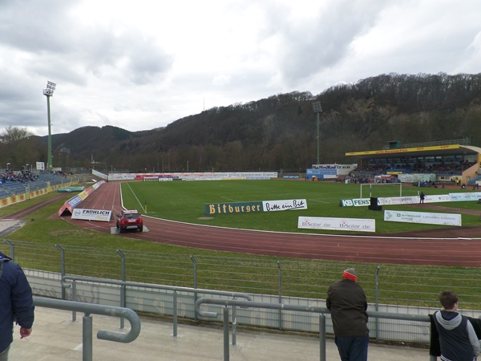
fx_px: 320
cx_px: 240
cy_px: 180
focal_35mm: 23
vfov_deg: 58.9
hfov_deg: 73.9
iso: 100
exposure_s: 1/500
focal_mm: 4.1
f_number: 3.5
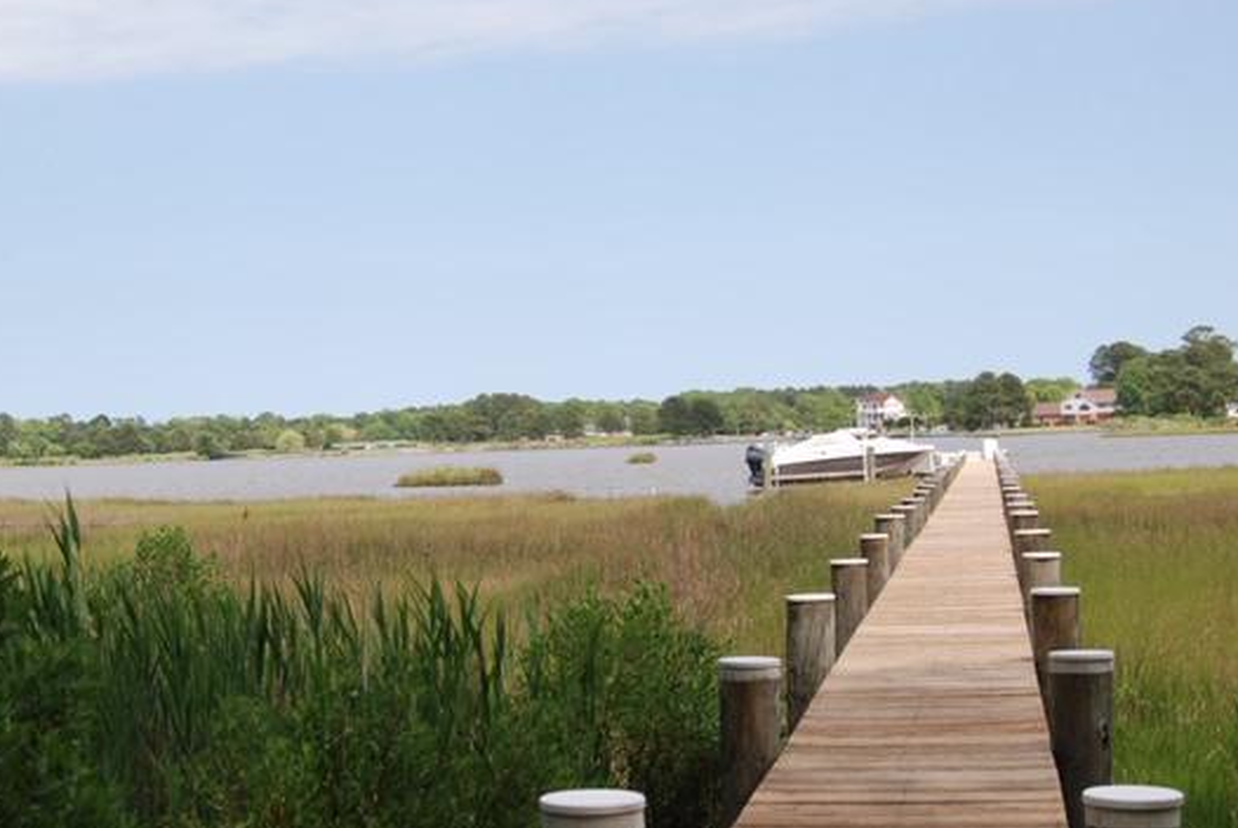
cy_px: 482
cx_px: 586
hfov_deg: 32.3
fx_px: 2134
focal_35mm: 62
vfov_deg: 21.9
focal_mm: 34
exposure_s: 1/200
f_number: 7.1
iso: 100
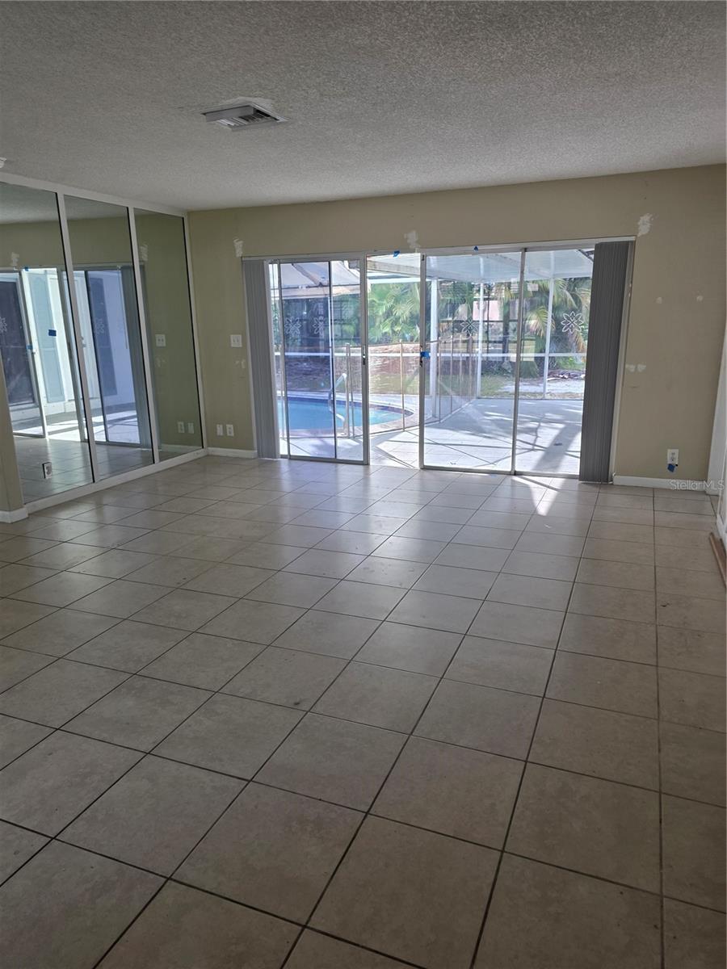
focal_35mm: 23
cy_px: 484
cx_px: 364
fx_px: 644
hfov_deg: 58.9
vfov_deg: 73.9
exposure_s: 1/180
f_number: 1.7
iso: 125
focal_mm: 6.3
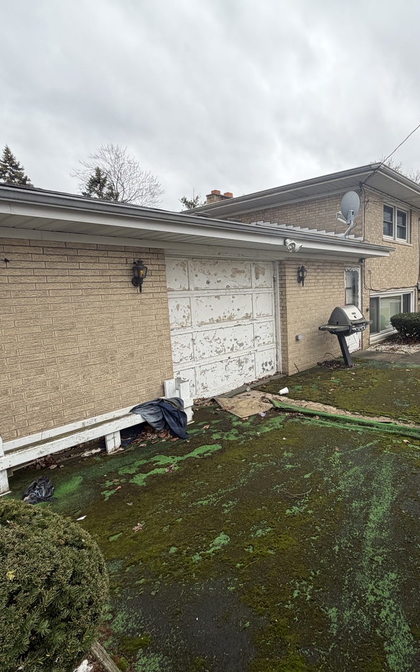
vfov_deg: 85.0
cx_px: 288
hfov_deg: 58.0
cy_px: 335
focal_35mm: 20
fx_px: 366
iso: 64
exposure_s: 1/465
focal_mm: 2.22
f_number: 2.2
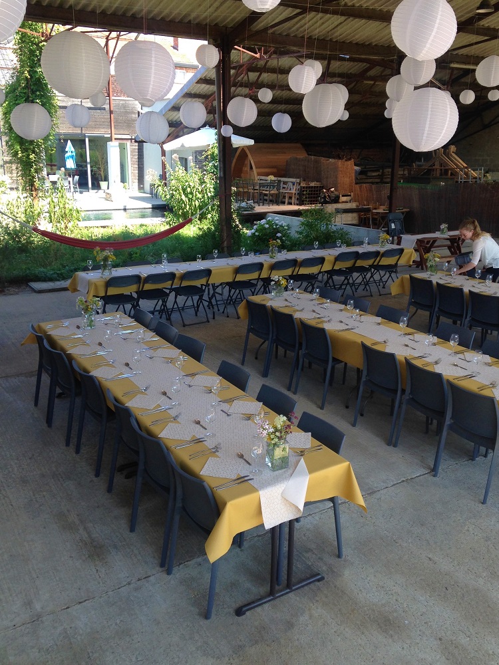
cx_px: 250
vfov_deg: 55.4
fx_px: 634
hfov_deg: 42.9
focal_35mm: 33
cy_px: 332
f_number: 2.4
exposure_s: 1/196
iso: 50
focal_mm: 4.12
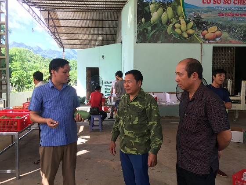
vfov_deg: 48.2
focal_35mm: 29
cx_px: 123
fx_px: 206
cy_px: 92
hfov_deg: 61.7
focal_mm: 4.15
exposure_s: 1/123
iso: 25
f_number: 2.2
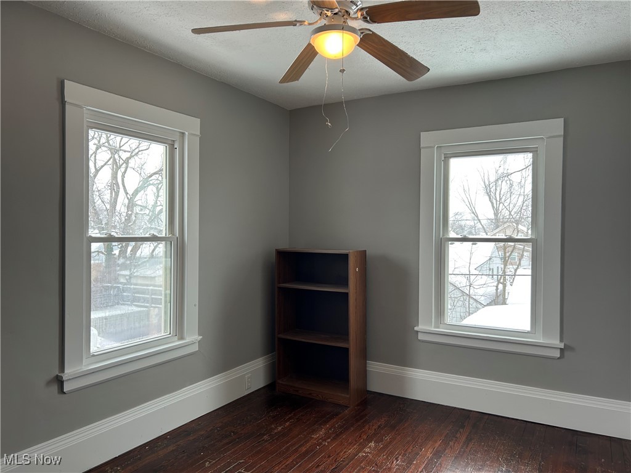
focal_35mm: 26
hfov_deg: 67.3
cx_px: 316
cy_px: 236
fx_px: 474
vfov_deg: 53.1
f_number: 1.5
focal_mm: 5.7
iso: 50
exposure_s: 1/120
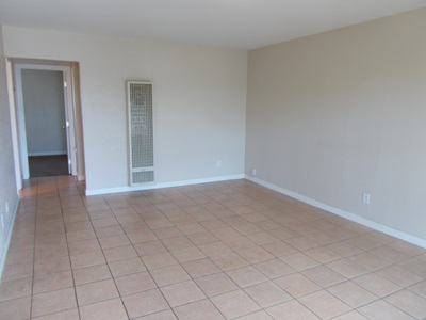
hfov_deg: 67.3
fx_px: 320
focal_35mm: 26
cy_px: 160
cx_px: 213
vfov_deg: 53.1
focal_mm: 4.6
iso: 125
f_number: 3.2
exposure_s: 1/25
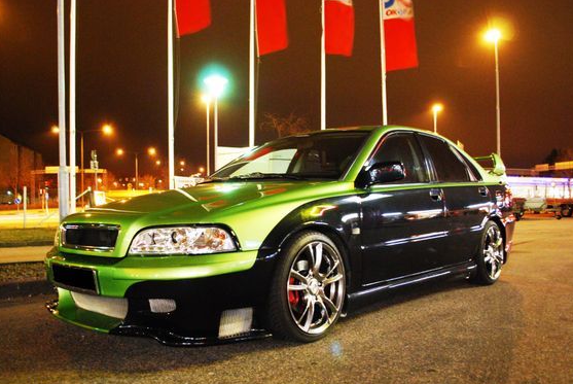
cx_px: 273
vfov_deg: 42.4
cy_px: 218
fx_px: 494
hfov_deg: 60.2
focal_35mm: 31
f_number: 3.5
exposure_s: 1/1.6
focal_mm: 18
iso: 1600
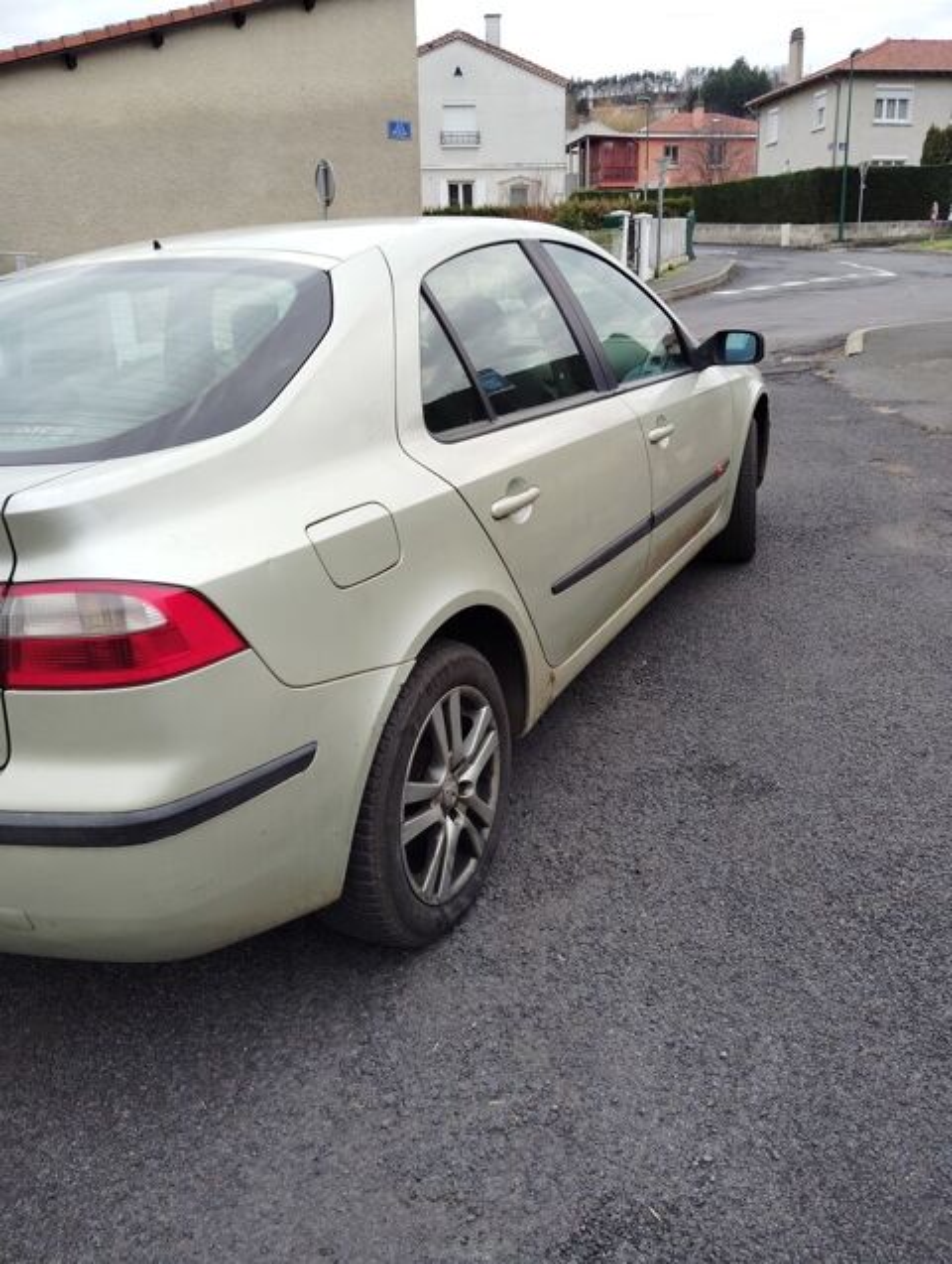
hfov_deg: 49.9
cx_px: 476
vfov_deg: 63.4
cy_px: 632
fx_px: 1024
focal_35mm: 28
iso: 189
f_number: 1.8
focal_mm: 4.22
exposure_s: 1/100
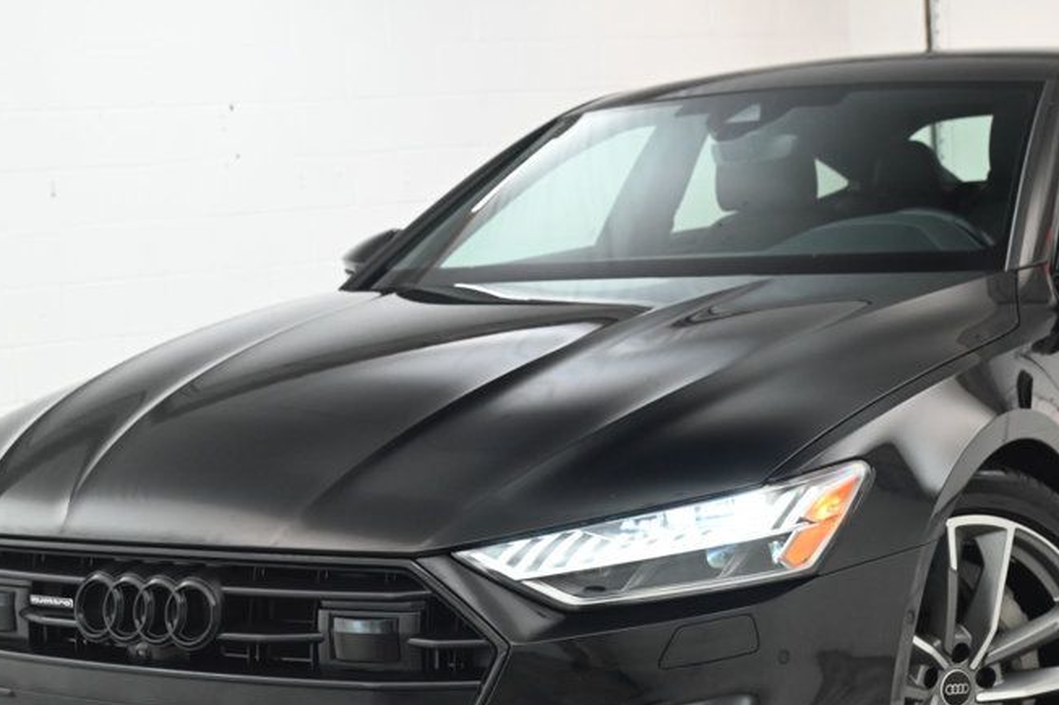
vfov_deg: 19.6
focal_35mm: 69
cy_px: 498
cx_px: 631
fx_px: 2029
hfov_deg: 29.2
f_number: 8
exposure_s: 1/60
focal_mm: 44
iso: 3600
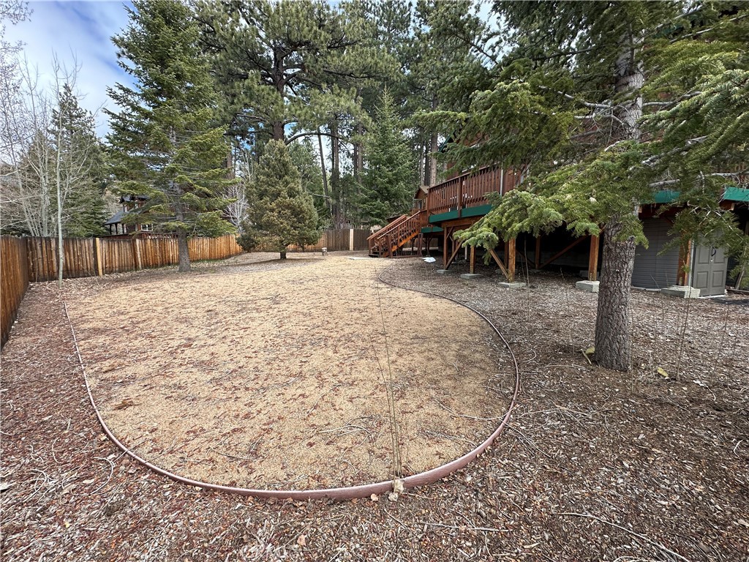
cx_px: 374
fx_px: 303
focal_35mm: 14
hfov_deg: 102.1
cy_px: 281
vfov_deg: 85.7
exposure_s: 1/469
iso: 40
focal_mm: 2.22
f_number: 2.2
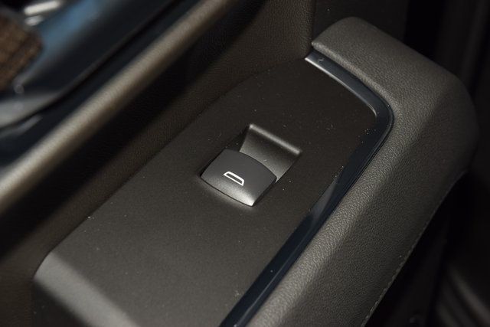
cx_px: 245
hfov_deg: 19.5
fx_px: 1429
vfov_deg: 13.0
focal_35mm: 105
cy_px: 164
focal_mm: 70
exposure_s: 1/125
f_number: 8
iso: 100
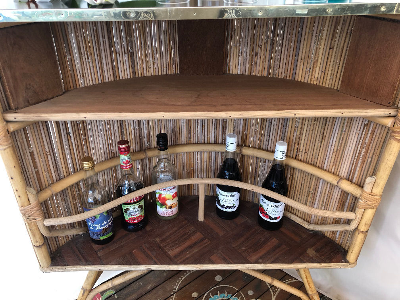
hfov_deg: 63.4
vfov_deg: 49.7
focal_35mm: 28
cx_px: 200
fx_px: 324
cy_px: 150
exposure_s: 1/30
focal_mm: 3.99
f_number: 1.8
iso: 25
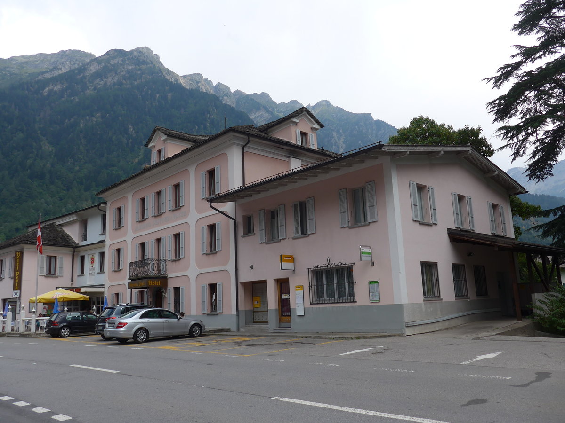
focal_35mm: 29
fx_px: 473
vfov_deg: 48.2
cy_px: 212
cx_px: 282
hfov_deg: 61.7
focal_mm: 6
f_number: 2.8
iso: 80
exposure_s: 1/800
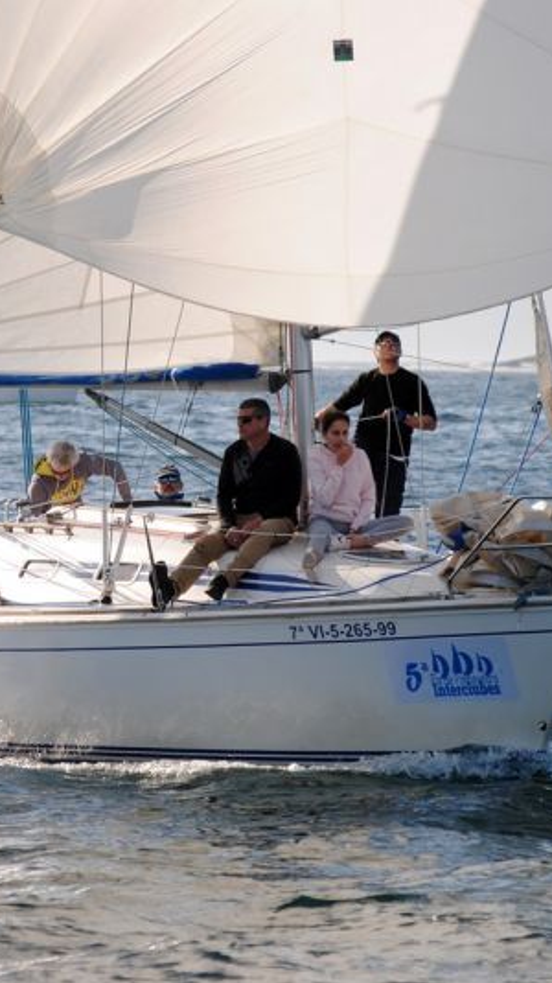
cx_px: 193
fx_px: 7678
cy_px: 492
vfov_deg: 7.3
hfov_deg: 4.1
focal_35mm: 295
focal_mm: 125
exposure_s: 1/500
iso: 100
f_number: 5.6
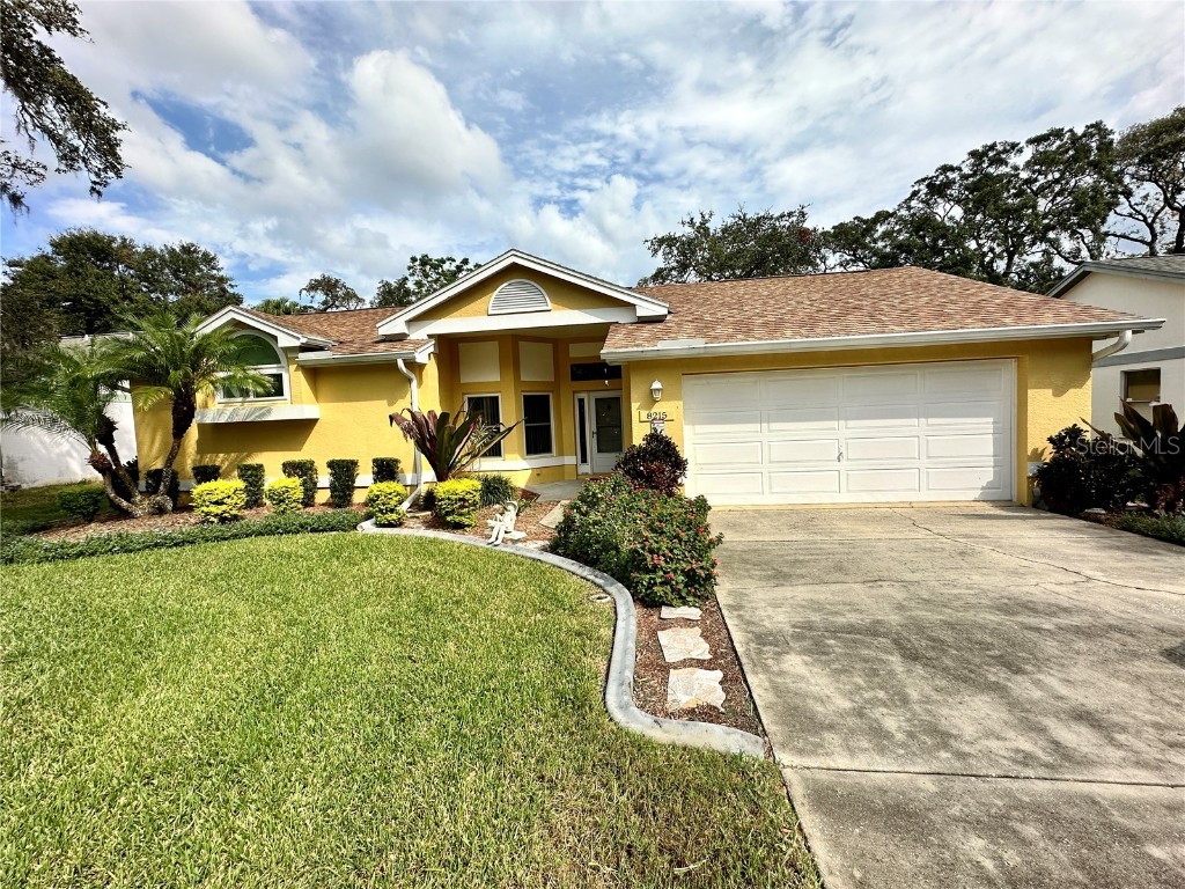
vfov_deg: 85.7
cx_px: 592
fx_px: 479
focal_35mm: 14
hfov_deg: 102.1
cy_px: 444
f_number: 2.2
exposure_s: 1/1949
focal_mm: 2.22
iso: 40
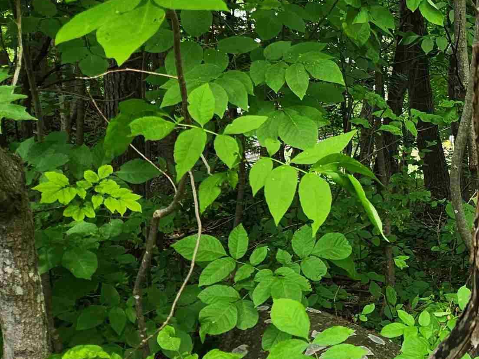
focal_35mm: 64
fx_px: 886
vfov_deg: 22.9
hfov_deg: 25.3
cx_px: 653
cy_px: 178
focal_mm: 5.4
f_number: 1.8
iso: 64
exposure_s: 1/180
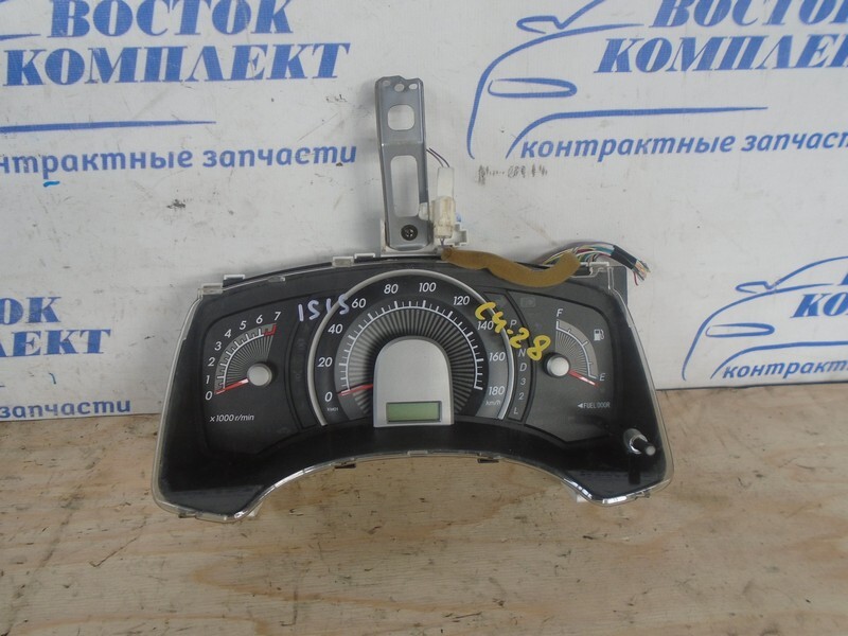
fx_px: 637
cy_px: 318
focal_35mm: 26
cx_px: 424
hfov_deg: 67.3
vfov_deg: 53.1
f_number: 3.2
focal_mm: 4.6
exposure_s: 1/60
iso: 100
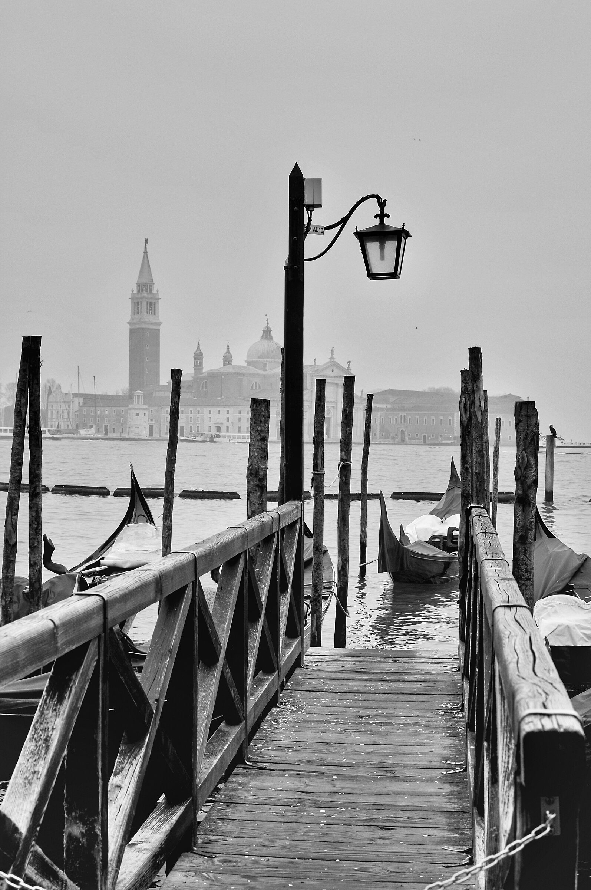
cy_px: 445
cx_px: 296
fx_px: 1296
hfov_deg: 25.7
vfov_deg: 37.9
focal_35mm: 52
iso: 200
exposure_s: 1/160
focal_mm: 35
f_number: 6.3
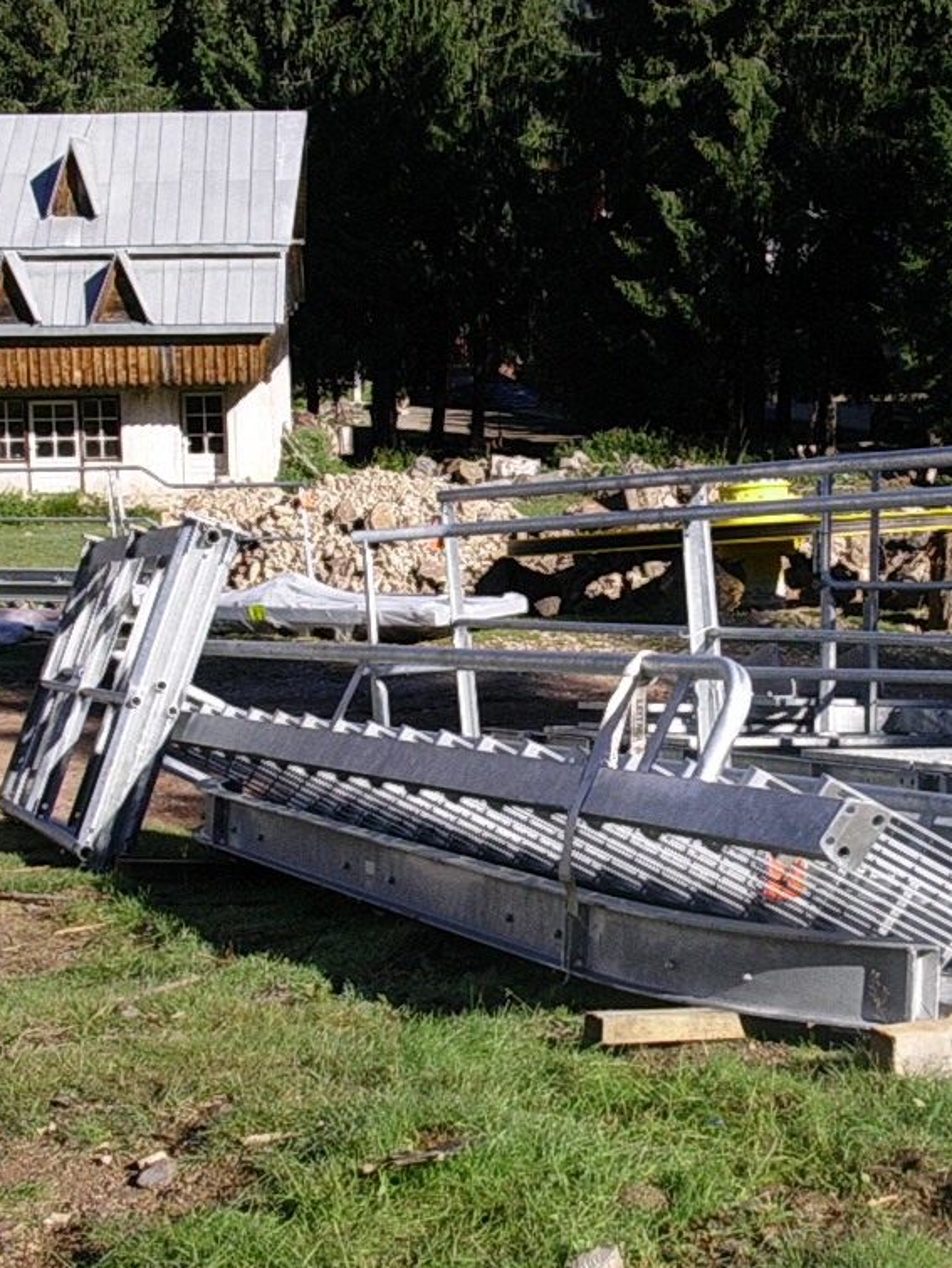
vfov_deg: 31.7
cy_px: 637
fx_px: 2235
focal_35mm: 61
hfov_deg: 24.0
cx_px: 621
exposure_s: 1/287
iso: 70
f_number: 5.8
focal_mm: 6.7
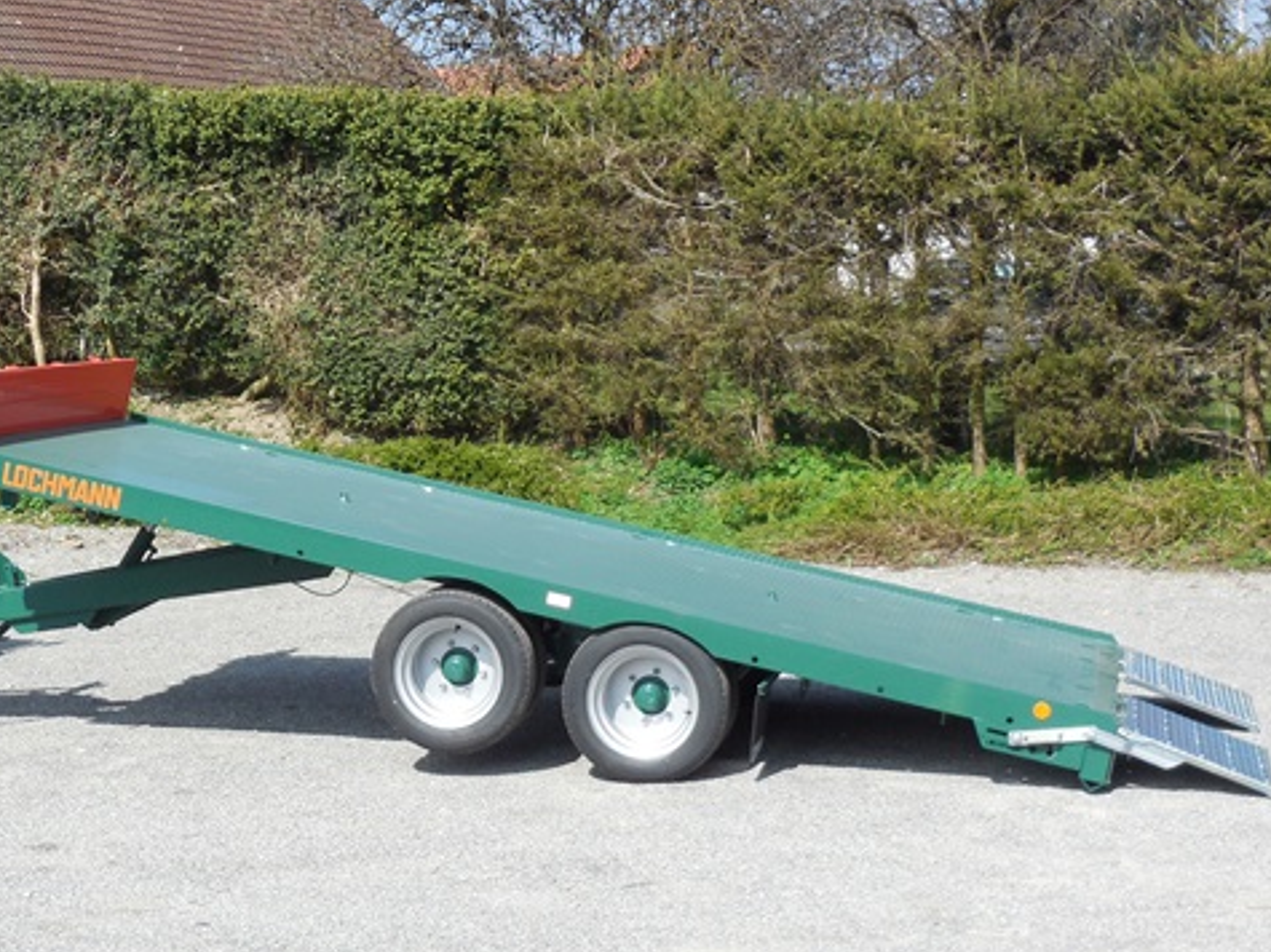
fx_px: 2276
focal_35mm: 62
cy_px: 519
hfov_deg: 31.1
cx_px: 468
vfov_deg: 23.6
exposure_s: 1/800
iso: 125
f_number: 3.8
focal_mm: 8.2
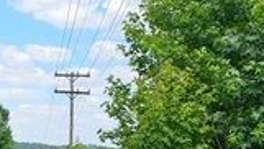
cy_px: 107
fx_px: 687
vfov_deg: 12.4
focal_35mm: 98
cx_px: -75
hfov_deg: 20.0
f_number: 1.7
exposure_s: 1/433
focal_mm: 6.3
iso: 10
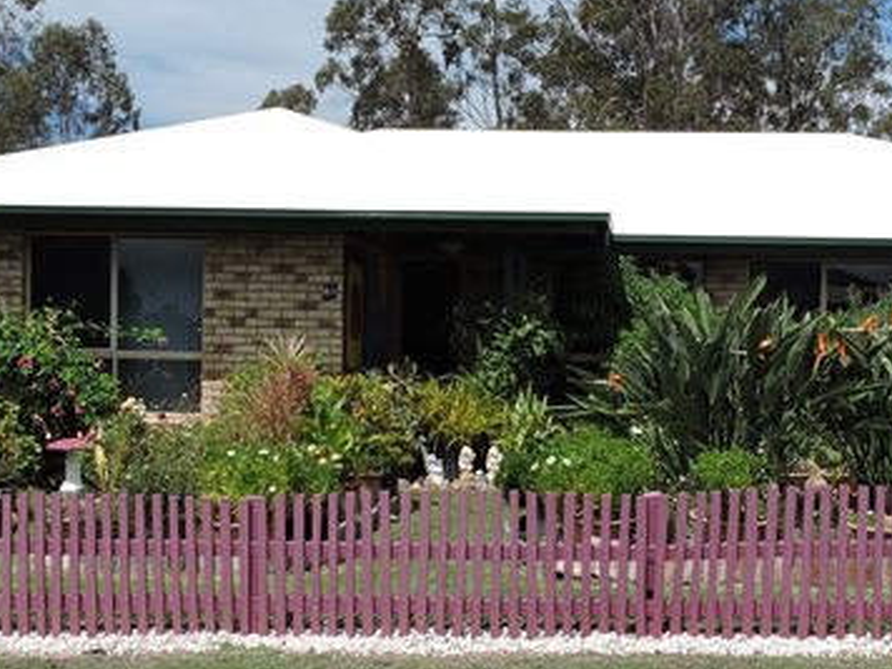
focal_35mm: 54
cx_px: 526
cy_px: 363
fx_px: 1391
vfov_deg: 27.0
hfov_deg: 35.4
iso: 100
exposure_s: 1/1250
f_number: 4.2
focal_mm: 4.3
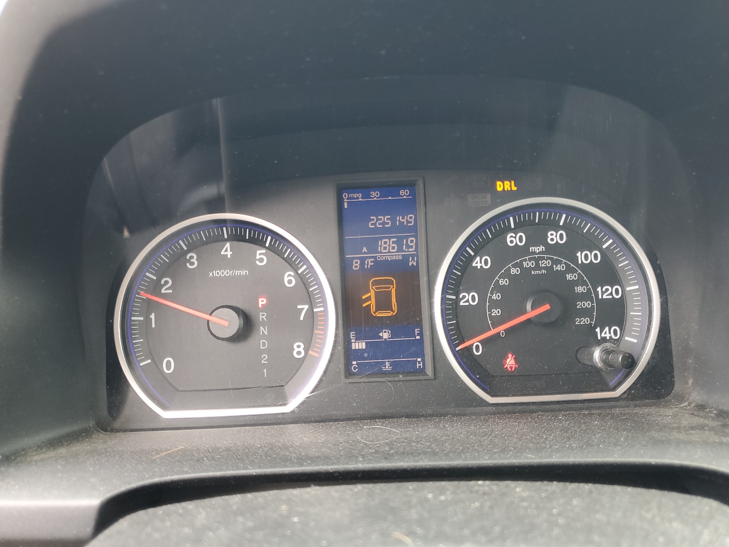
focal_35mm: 26
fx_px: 548
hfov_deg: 67.3
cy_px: 274
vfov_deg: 53.1
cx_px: 364
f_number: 1.5
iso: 57
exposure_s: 1/60.2
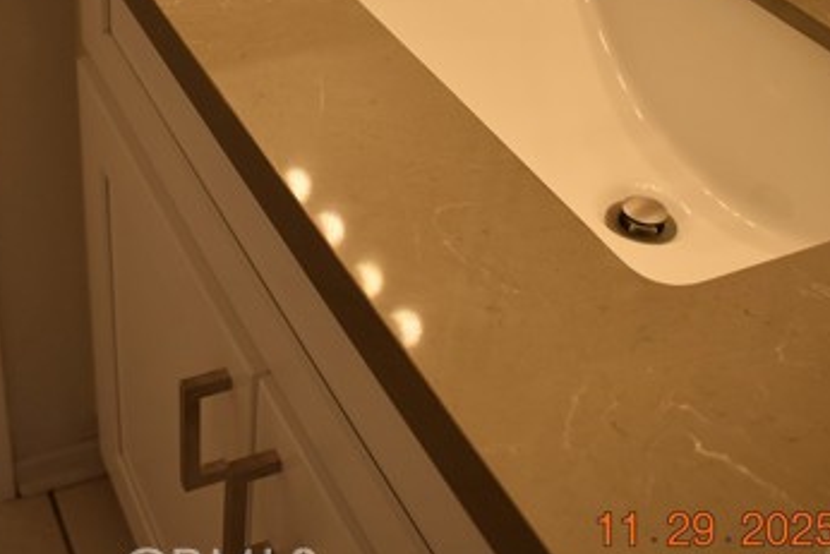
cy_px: 92
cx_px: 348
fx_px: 1153
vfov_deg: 26.4
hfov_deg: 39.5
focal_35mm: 50
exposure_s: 1/250
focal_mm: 18
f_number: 3.5
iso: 500
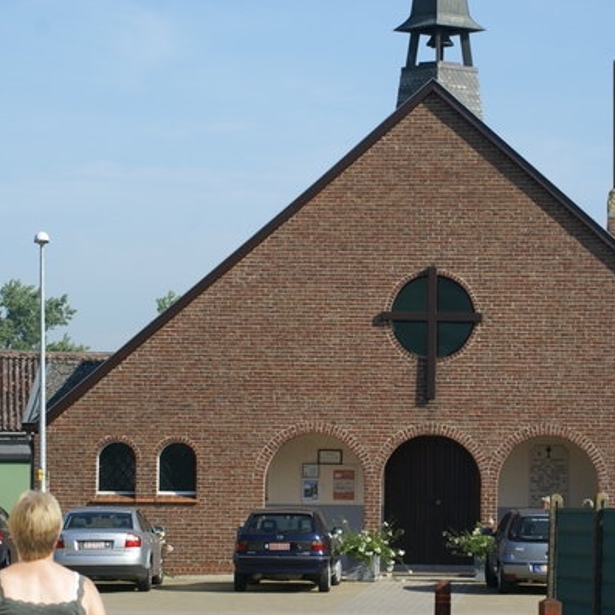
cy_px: 308
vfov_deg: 11.3
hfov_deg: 11.3
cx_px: 400
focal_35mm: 154
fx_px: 3095
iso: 100
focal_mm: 80
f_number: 11
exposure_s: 1/200
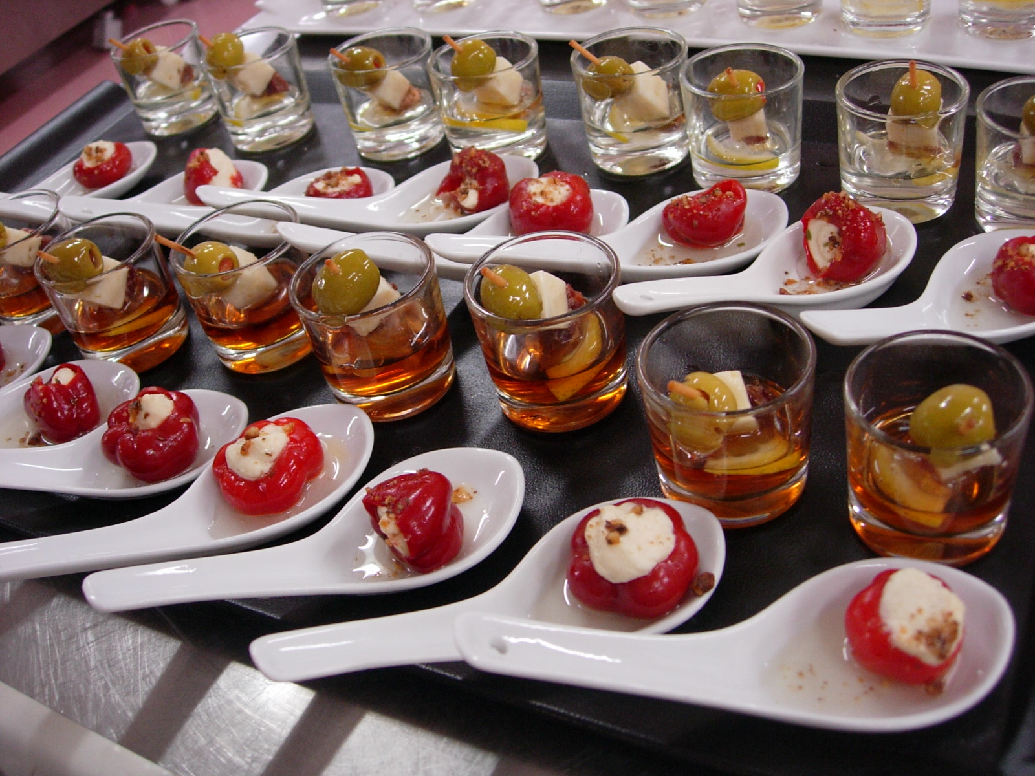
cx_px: 518
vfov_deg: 37.7
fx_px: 1136
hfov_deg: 49.0
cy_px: 388
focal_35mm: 38
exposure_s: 1/32
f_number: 2.8
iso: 163
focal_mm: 7.8
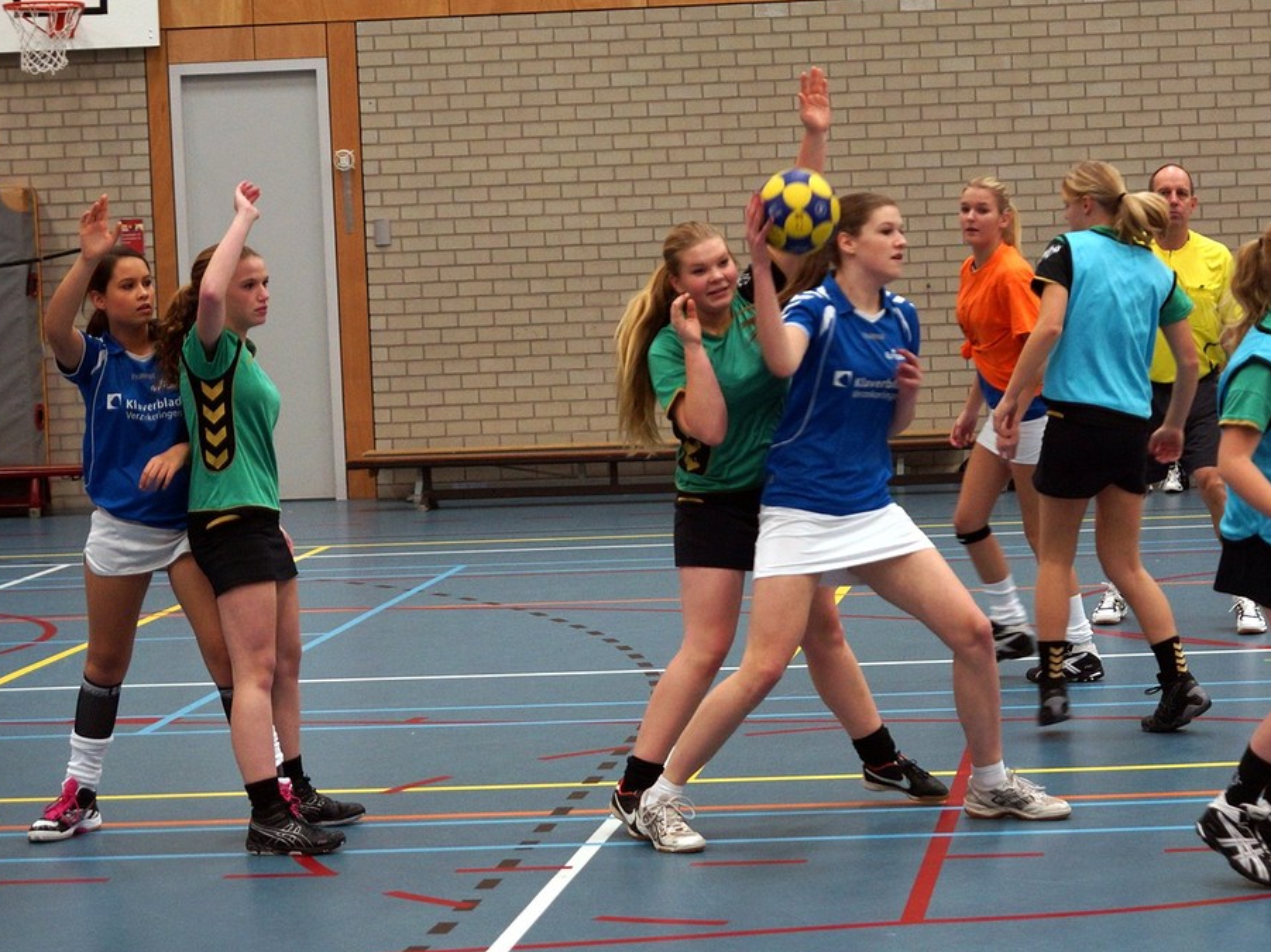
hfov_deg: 23.8
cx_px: 705
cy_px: 473
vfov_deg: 18.0
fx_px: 3010
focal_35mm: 82
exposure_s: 1/160
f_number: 2.8
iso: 640
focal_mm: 50
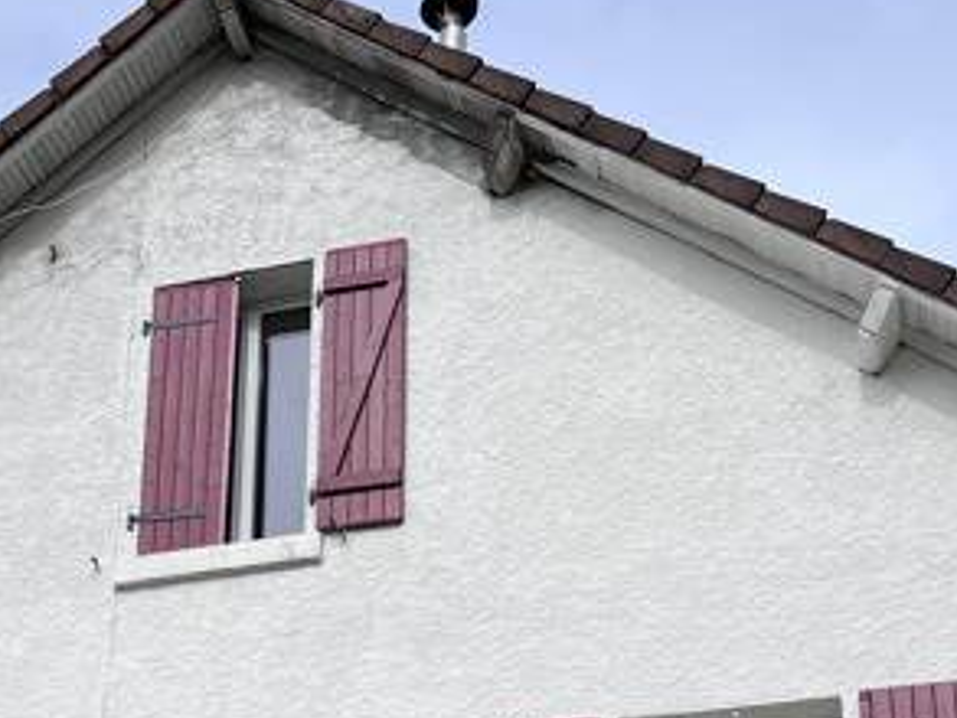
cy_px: 881
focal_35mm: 71
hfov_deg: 27.3
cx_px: 389
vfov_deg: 19.4
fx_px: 1964
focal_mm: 5.1
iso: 50
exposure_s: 1/4484
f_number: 1.6
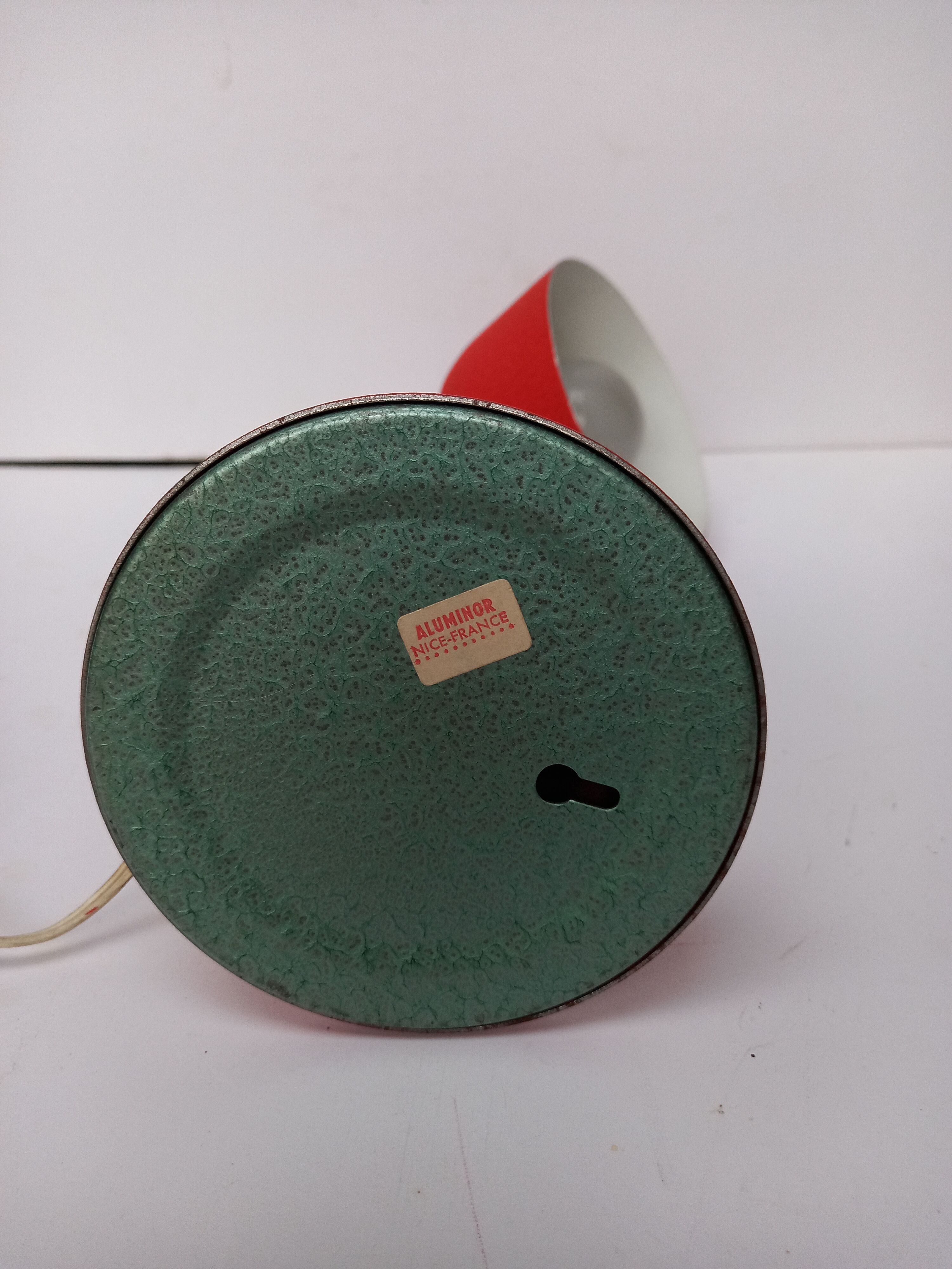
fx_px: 917
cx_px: 476
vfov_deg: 69.4
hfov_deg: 54.9
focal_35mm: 25
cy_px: 634
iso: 160
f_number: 2
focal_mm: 4.6
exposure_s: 1/50
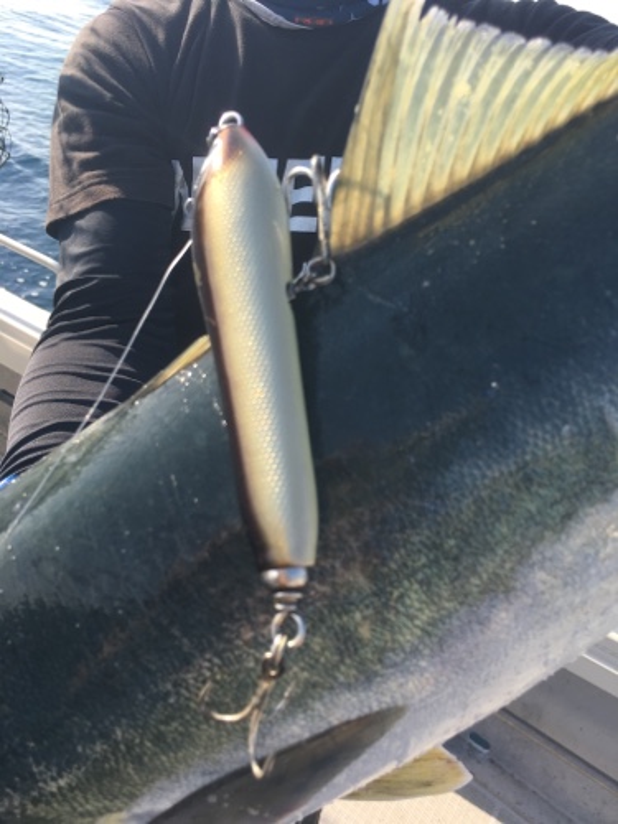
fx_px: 690
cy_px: 412
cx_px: 309
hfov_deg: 48.2
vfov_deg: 61.7
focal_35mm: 29
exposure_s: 1/534
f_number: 2.2
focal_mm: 4.15
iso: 25
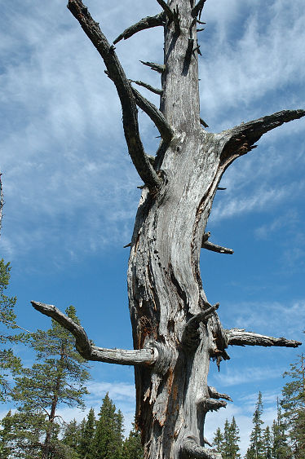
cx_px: 163
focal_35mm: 41
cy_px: 259
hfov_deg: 32.5
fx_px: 522
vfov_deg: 47.3
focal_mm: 22
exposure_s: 1/200
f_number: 11
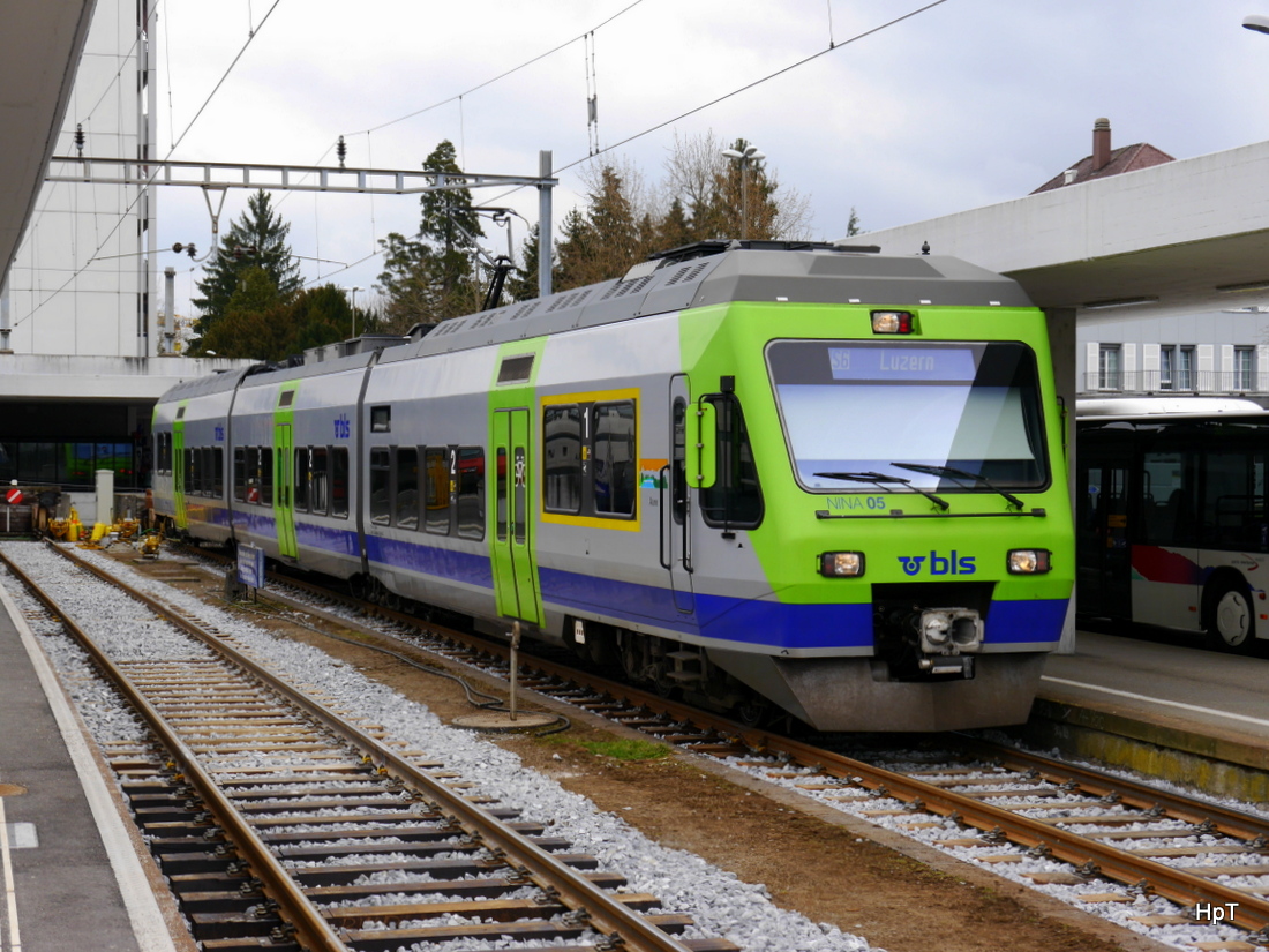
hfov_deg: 28.6
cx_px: 634
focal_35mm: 68
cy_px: 476
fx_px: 2493
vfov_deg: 21.6
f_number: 7.1
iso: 160
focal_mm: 34
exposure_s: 1/200
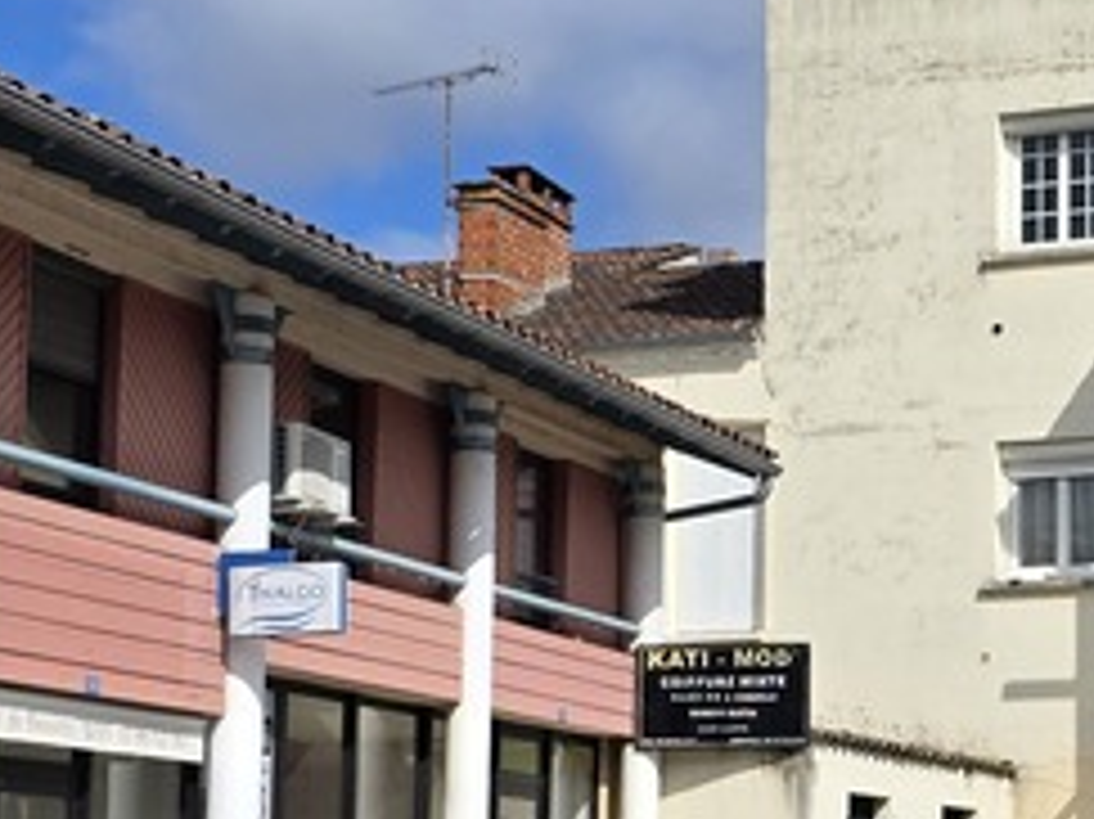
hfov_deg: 19.8
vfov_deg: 15.1
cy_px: 720
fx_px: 3064
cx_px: 1026
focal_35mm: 97
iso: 64
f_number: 1.7
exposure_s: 1/7944
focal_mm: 6.3
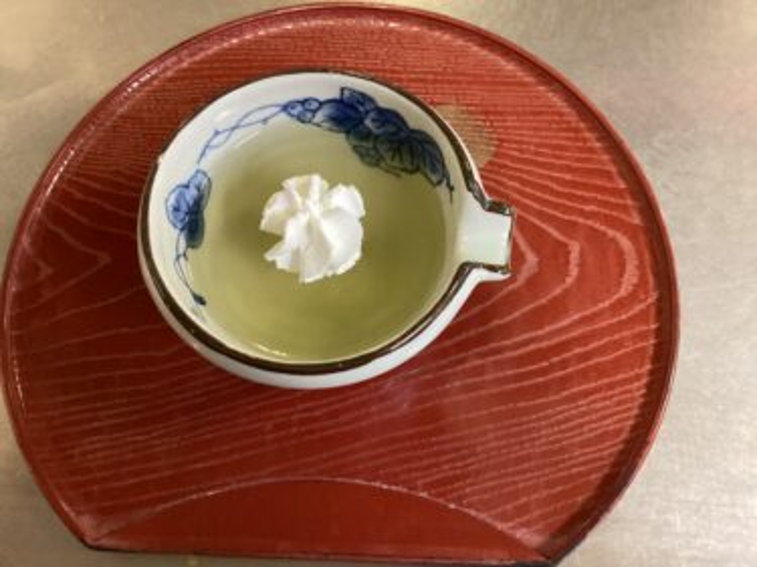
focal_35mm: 31
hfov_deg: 58.4
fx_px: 678
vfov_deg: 45.4
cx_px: 378
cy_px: 284
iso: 320
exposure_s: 1/40
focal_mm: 3.3
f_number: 2.4
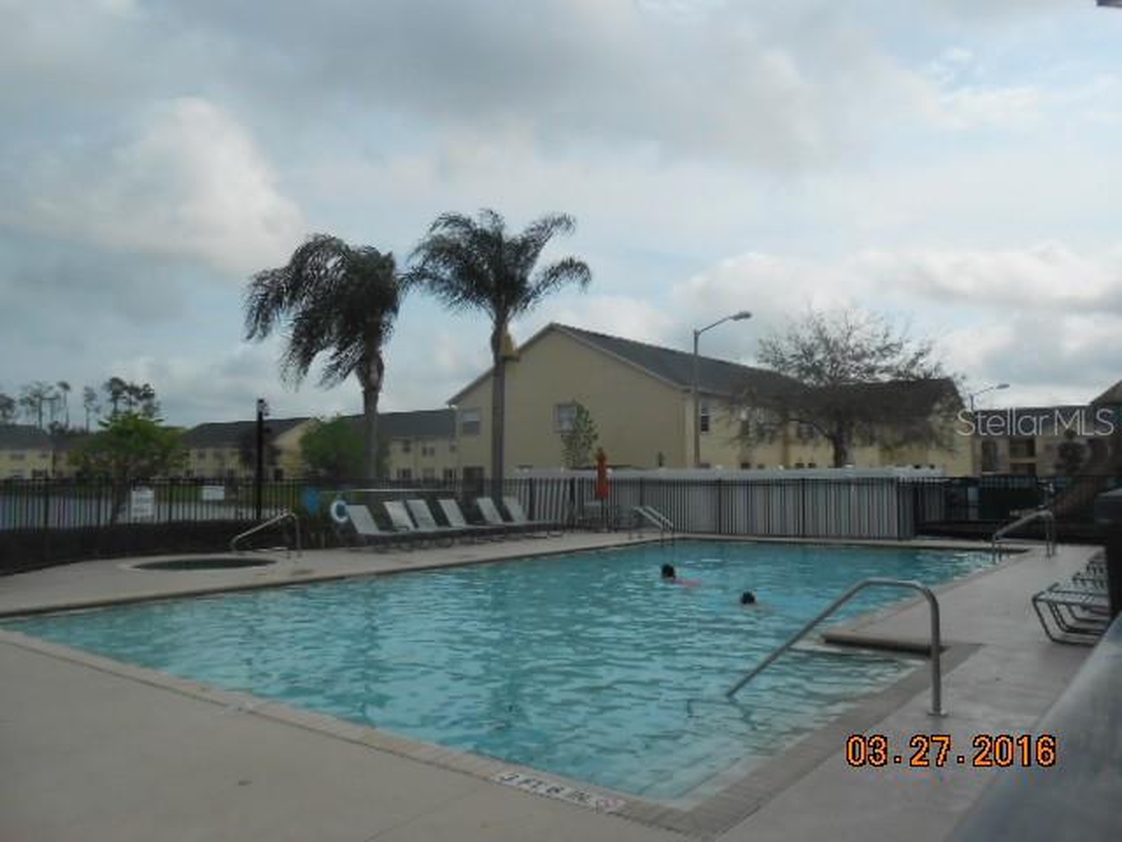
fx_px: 843
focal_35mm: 26
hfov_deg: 67.3
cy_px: 421
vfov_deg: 53.1
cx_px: 561
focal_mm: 4.6
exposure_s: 1/250
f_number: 11.5
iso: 100
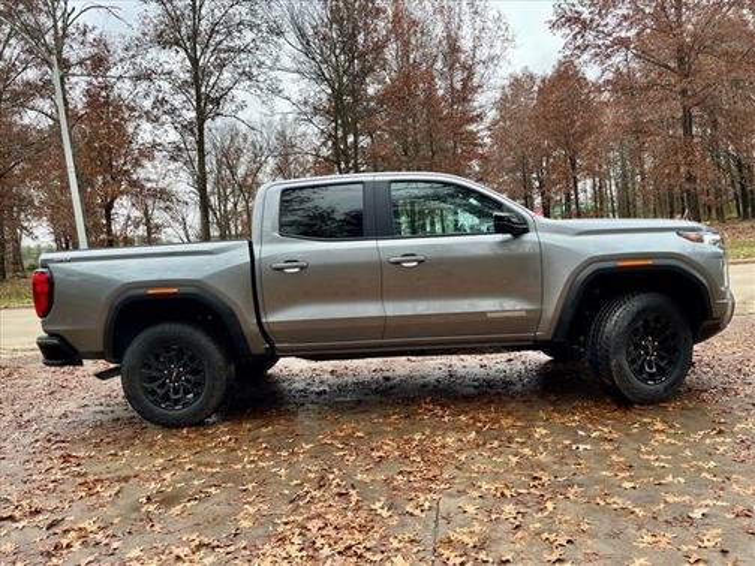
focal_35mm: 26
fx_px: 567
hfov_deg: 67.3
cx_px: 378
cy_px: 283
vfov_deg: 53.1
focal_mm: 5.1
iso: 64
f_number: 1.6
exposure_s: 1/122
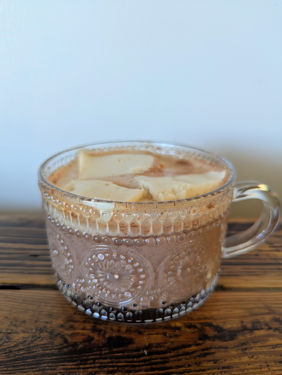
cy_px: 188
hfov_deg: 56.9
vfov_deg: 71.5
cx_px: 141
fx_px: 260
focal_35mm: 24
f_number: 1.85
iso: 260
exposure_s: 1/65.6
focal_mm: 6.81
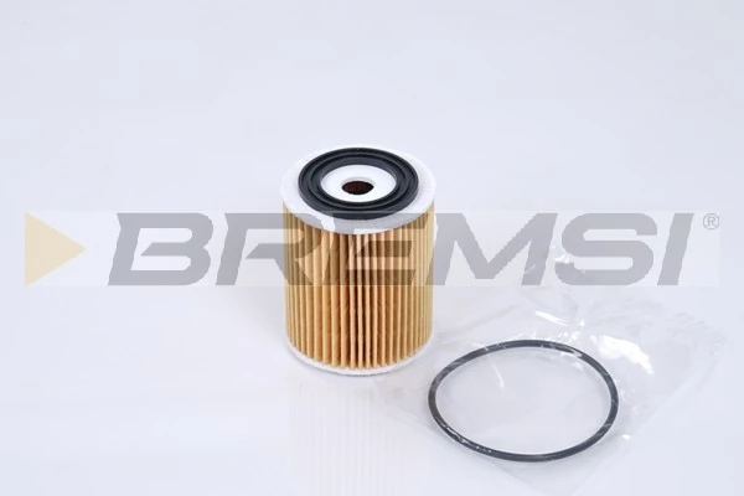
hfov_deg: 32.9
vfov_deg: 22.3
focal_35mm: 61
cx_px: 372
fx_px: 1261
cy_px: 248
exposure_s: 1/200
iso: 50
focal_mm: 61
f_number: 14
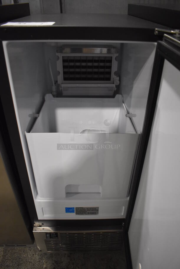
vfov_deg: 67.3
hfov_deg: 48.0
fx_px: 202
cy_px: 134
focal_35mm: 27
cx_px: 90
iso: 2200
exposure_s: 1/125
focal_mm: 18
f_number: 3.5
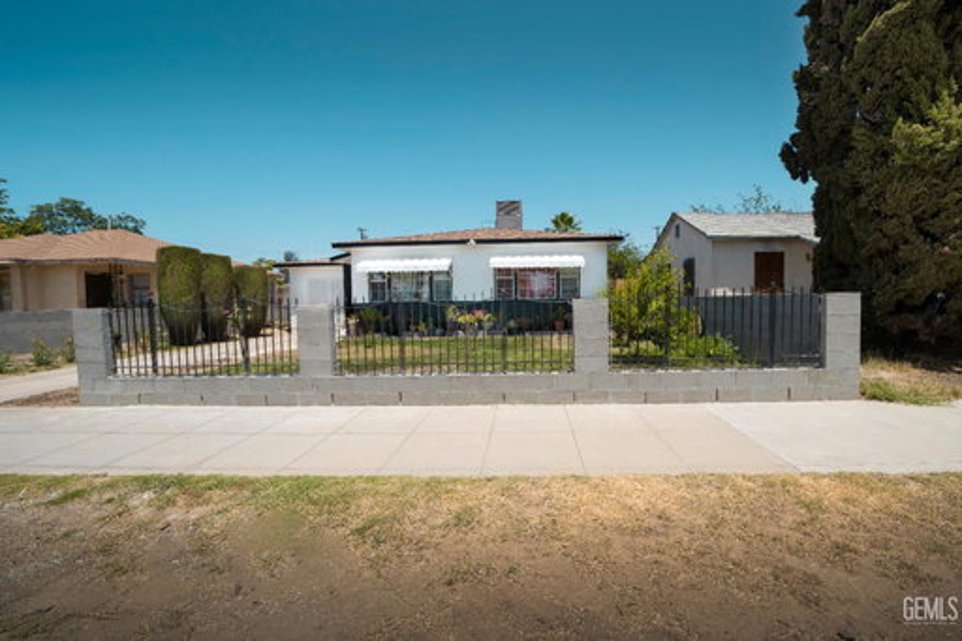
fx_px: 321
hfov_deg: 112.6
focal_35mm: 12
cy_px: 320
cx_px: 481
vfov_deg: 90.0
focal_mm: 12
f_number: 9
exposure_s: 1/200
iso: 100
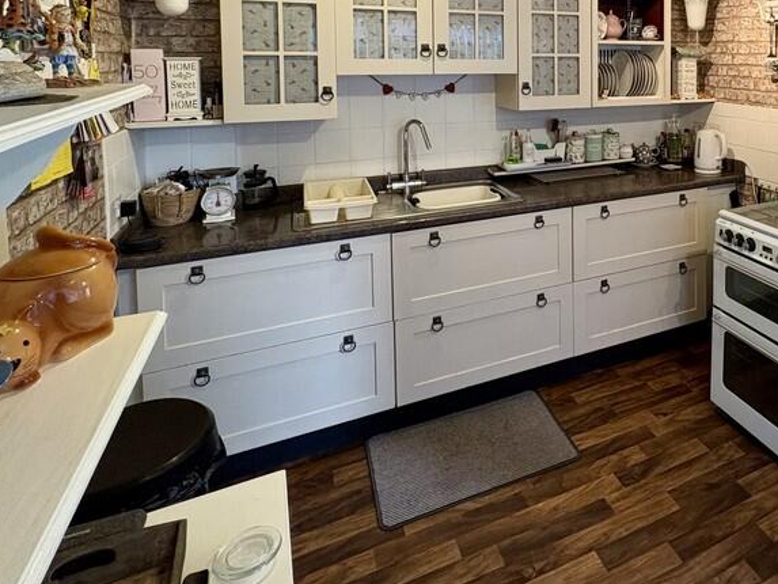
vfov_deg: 50.3
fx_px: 562
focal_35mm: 25
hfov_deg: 65.0
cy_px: 88
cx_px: 588
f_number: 2.2
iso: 250
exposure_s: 1/50
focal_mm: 2.22
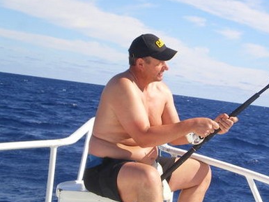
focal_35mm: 106
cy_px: 90
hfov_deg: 18.4
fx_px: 823
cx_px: 218
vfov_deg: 13.9
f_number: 6.2
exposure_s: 1/250
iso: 50
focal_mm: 11.3
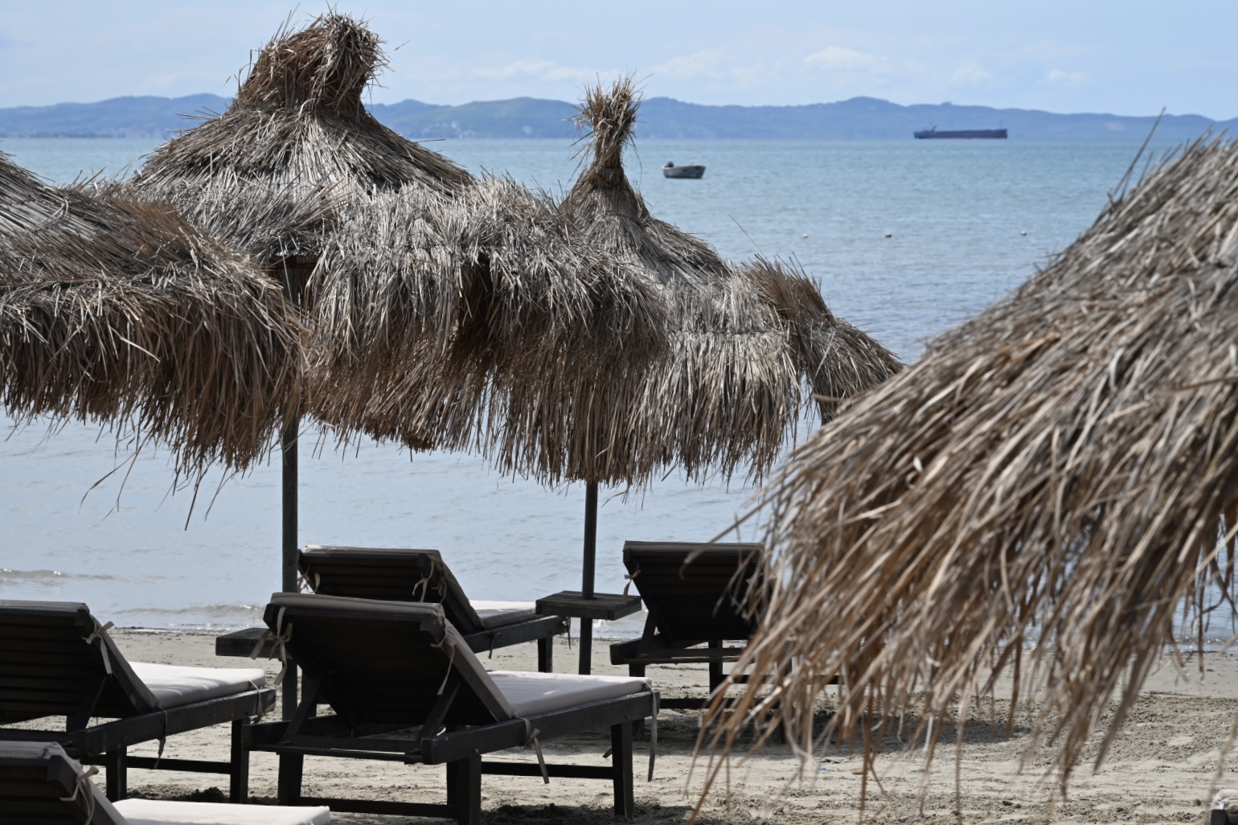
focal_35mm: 120
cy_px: 412
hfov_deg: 17.1
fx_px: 4126
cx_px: 619
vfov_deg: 11.4
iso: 250
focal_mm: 120
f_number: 14
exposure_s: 1/320
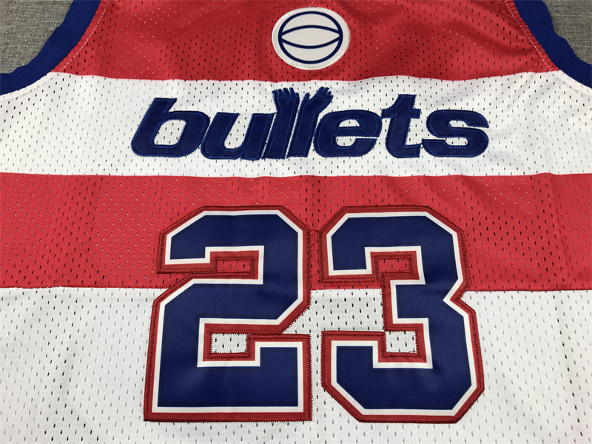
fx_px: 479
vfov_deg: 49.7
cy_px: 222
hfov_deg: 63.4
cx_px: 296
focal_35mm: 28
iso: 25
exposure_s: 1/100
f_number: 1.8
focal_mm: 3.99
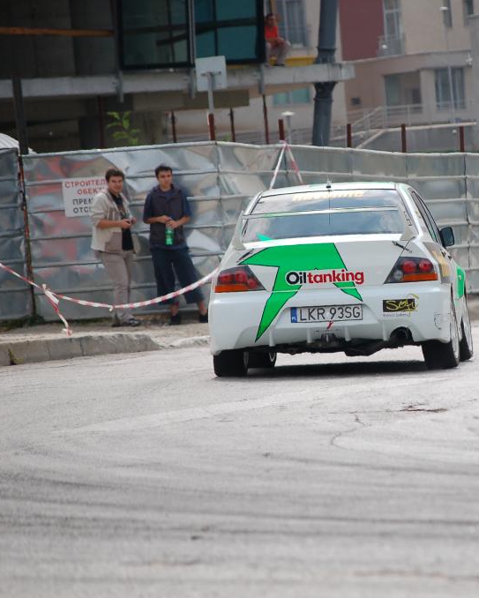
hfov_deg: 5.4
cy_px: 299
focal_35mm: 287
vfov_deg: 6.7
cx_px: 391
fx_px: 5077
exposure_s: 1/1000
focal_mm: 135
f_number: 5
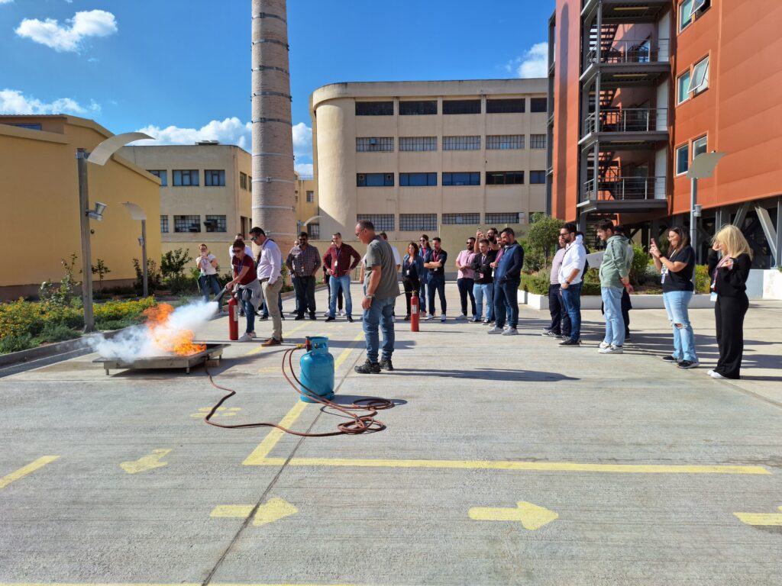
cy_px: 293
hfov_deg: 73.9
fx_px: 520
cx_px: 391
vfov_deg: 58.9
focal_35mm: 23
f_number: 1.8
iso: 40
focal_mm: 5.54
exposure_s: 1/2381
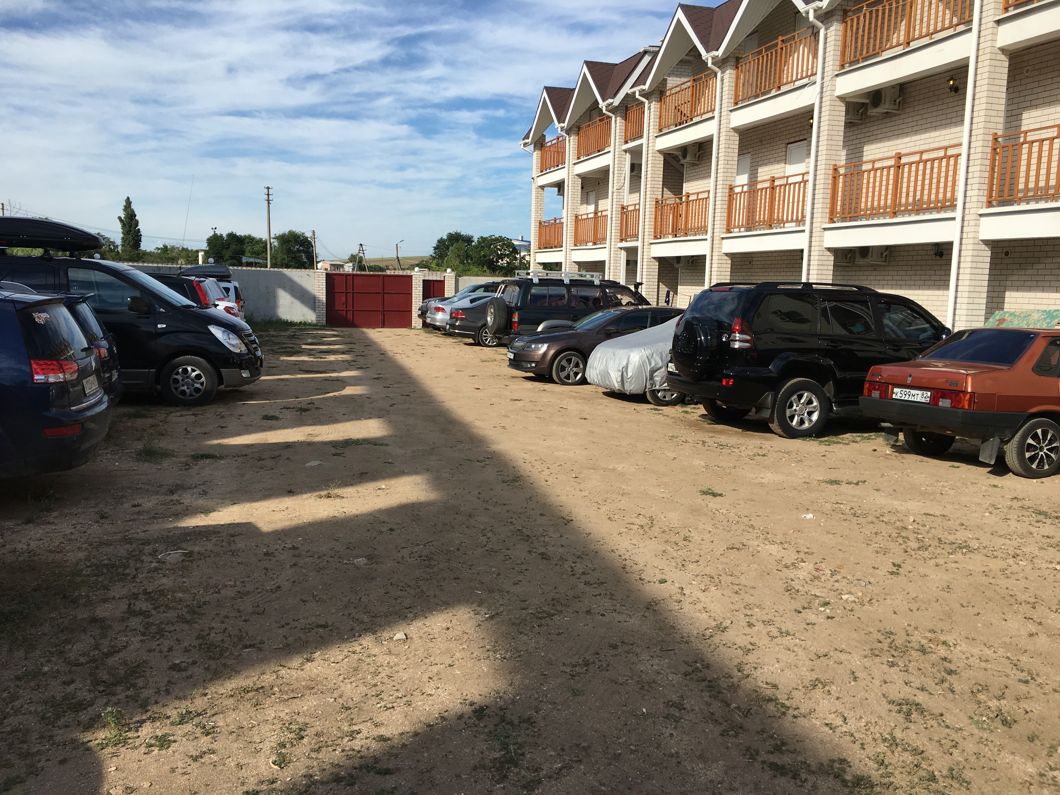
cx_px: 530
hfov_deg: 61.7
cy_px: 398
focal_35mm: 29
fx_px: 888
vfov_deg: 48.2
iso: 25
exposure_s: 1/1538
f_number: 2.2
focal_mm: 4.15
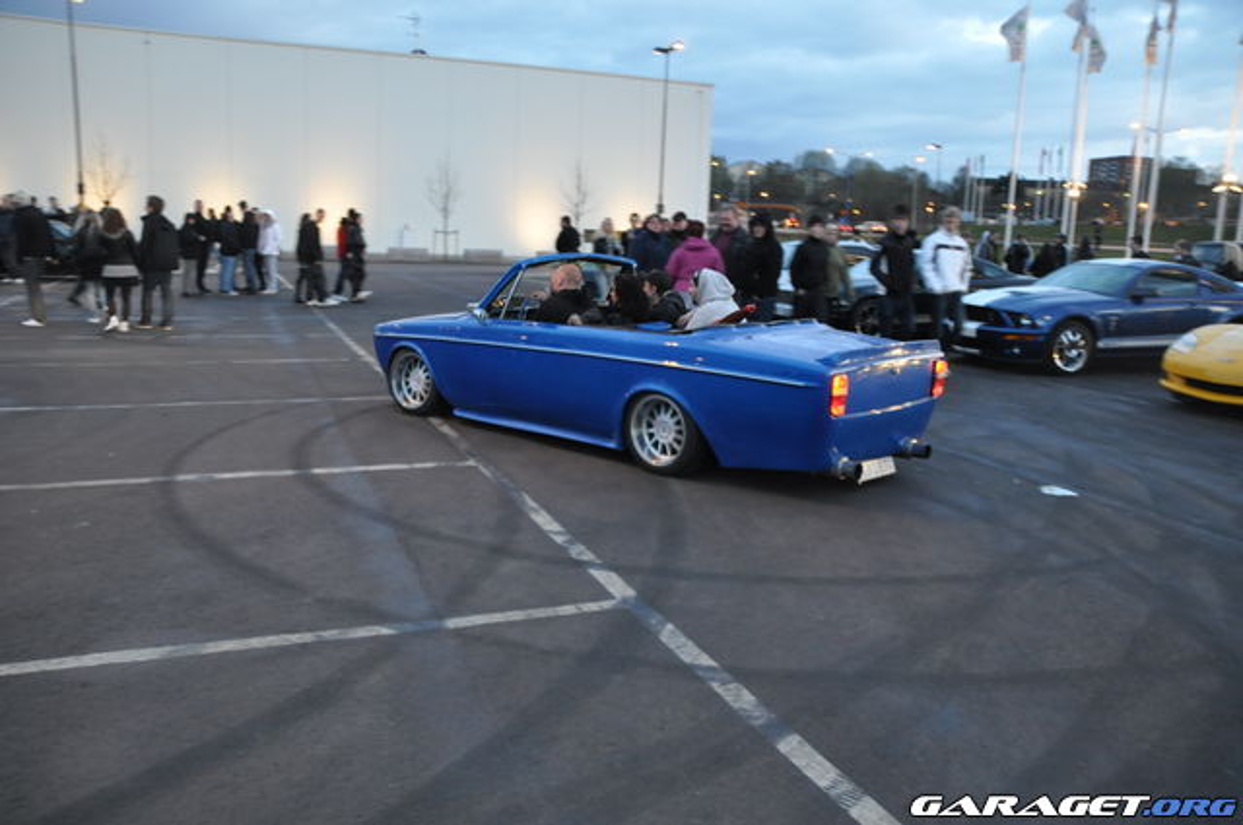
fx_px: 1035
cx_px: 622
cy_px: 412
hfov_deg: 62.0
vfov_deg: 43.5
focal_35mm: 30
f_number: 2.8
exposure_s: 1/30
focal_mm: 20
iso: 1000
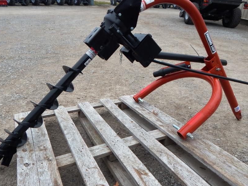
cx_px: 124
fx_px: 201
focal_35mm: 28
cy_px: 89
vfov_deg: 49.7
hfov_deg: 63.5
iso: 125
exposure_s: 1/80
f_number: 3
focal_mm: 4
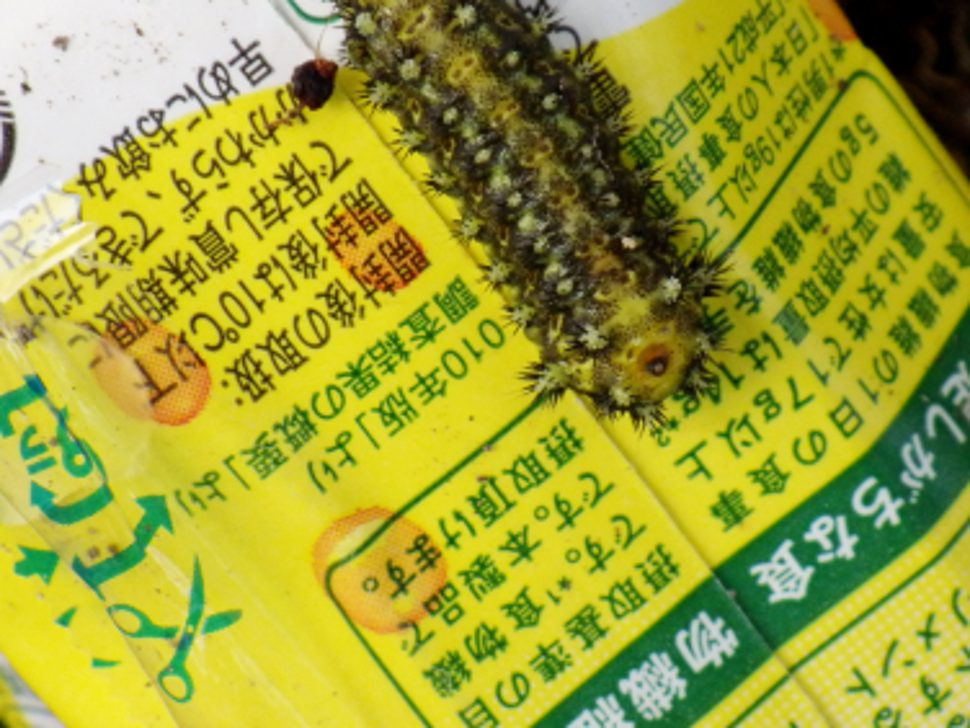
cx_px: 521
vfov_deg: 9.7
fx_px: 4287
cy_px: 259
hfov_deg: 12.9
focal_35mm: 153
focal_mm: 20.6
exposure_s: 1/100
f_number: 5.2
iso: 800
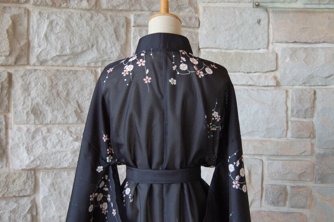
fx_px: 454
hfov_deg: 40.4
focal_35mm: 49
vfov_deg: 27.5
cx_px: 164
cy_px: 106
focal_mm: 28
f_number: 3.5
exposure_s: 1/100
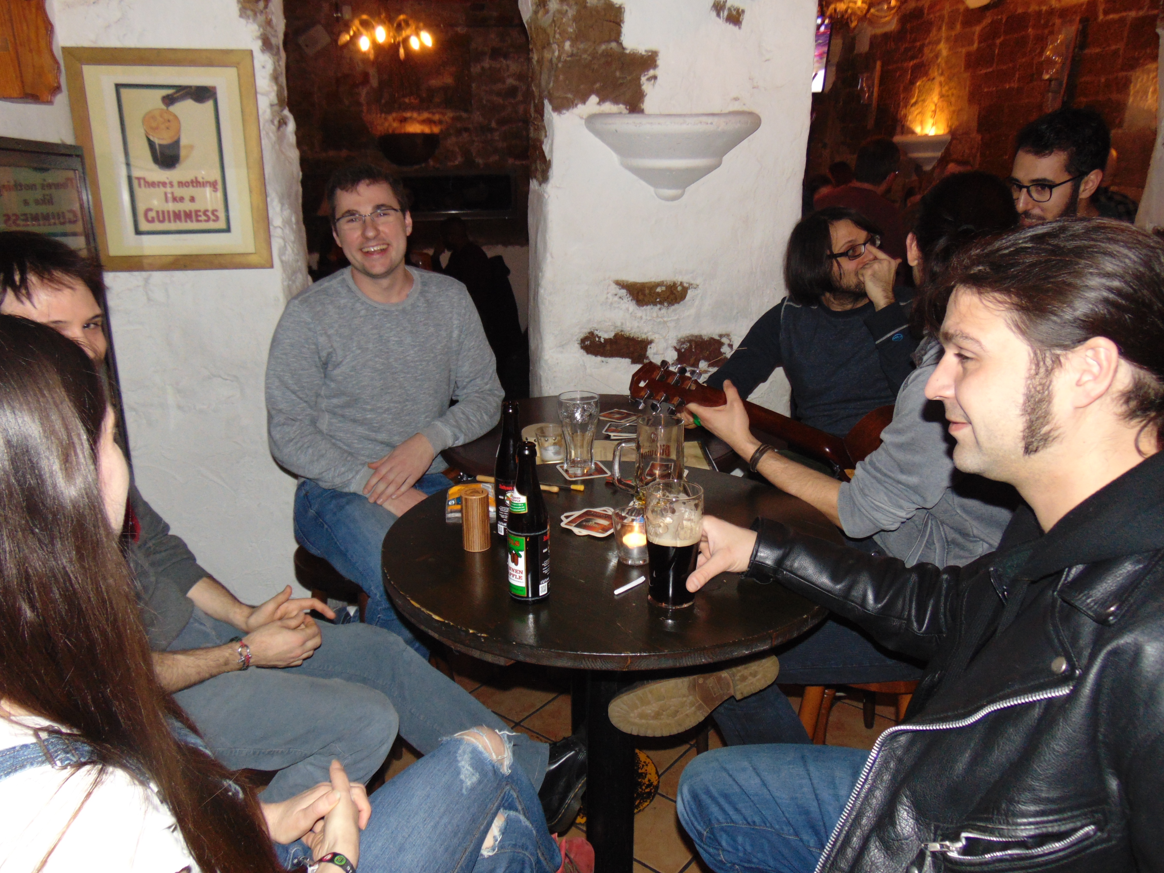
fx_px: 874
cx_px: 561
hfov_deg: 67.3
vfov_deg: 53.1
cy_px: 451
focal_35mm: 26
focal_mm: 4.5
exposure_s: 1/8
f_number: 3
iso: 200
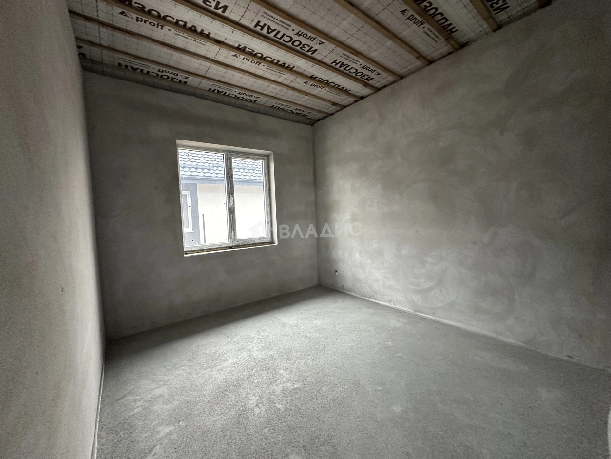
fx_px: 247
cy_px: 230
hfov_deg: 102.1
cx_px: 306
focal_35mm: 14
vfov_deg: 85.7
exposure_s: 1/60
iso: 500
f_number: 2.2
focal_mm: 2.22
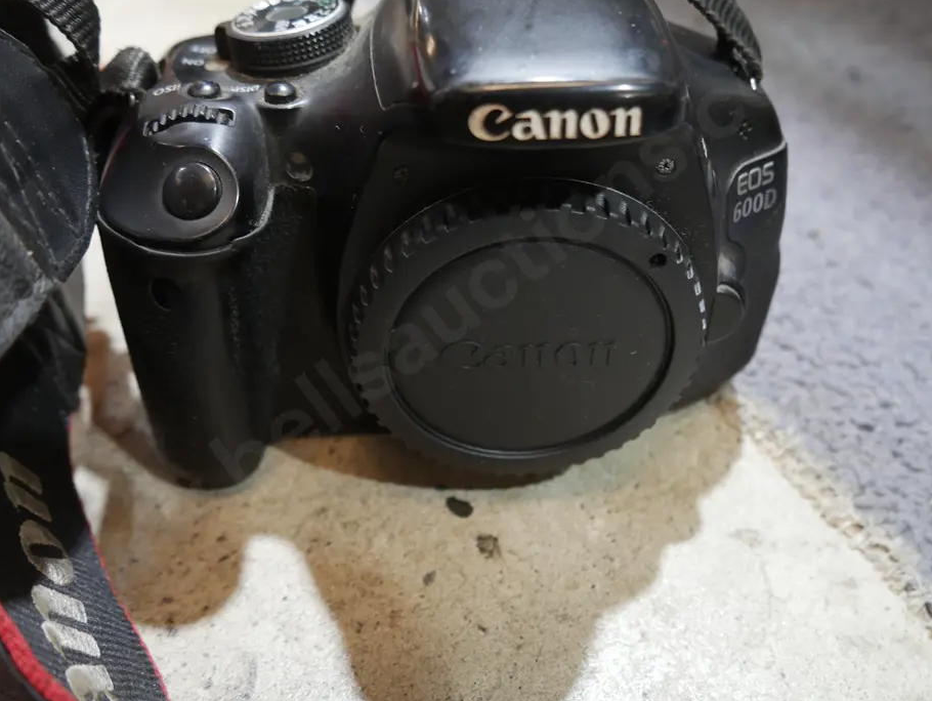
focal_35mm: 36
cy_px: 310
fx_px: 970
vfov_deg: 39.7
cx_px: 458
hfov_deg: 51.3
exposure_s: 1/60
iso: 800
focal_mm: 16
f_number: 3.6
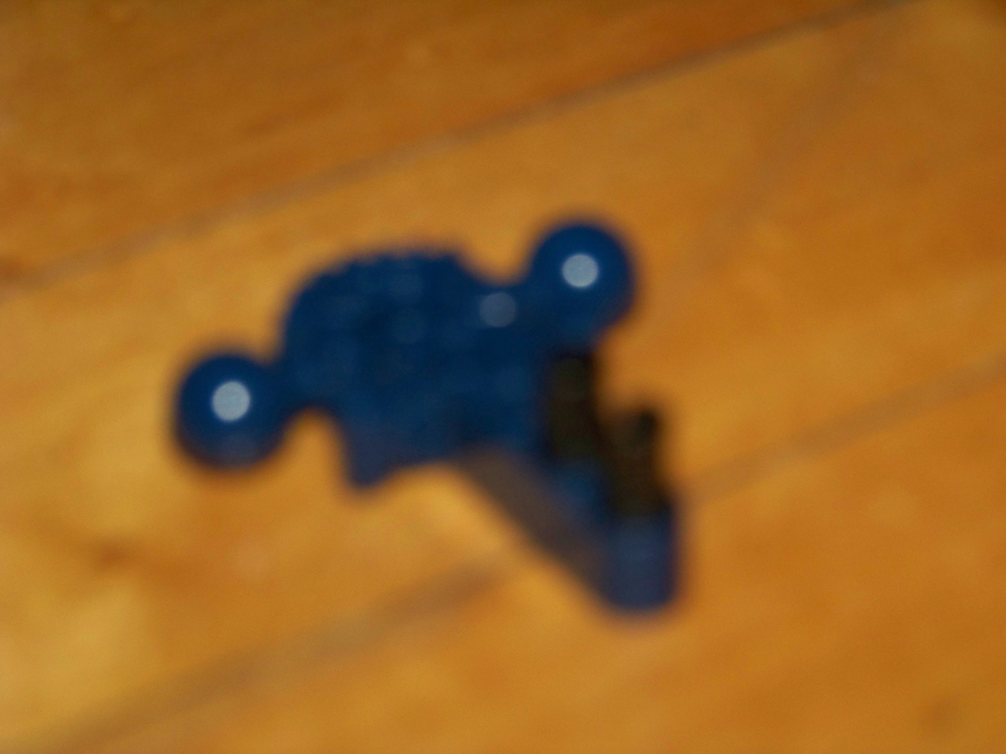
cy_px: 377
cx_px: 503
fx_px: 3081
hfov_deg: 18.5
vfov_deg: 14.0
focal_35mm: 106
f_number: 3.2
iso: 200
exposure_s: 1/30
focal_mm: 17.6
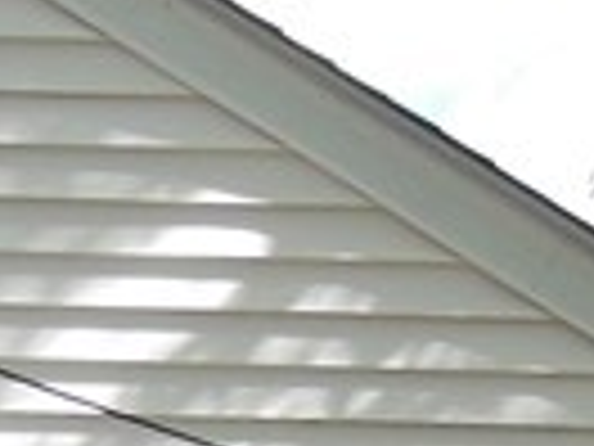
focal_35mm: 263
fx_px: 4513
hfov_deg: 7.3
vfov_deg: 5.4
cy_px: 1257
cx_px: -441
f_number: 3.9
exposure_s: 1/320
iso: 125
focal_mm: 6
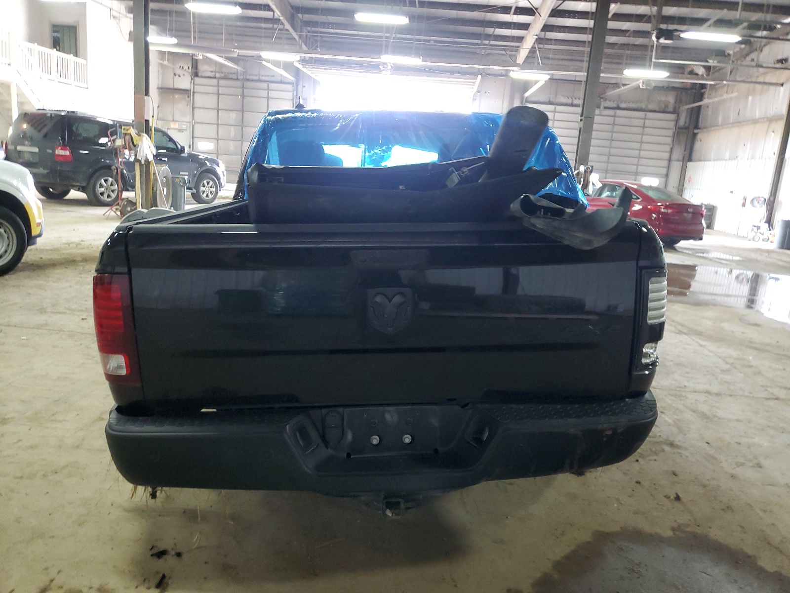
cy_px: 296
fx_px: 593
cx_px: 395
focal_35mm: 26
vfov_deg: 53.1
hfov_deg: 67.3
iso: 287
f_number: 1.5
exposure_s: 1/40
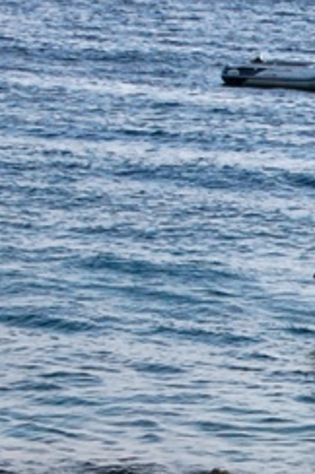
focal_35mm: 271
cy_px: 455
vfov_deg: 7.6
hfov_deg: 4.9
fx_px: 3562
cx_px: 729
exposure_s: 1/60
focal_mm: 55
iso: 1600
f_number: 5.6
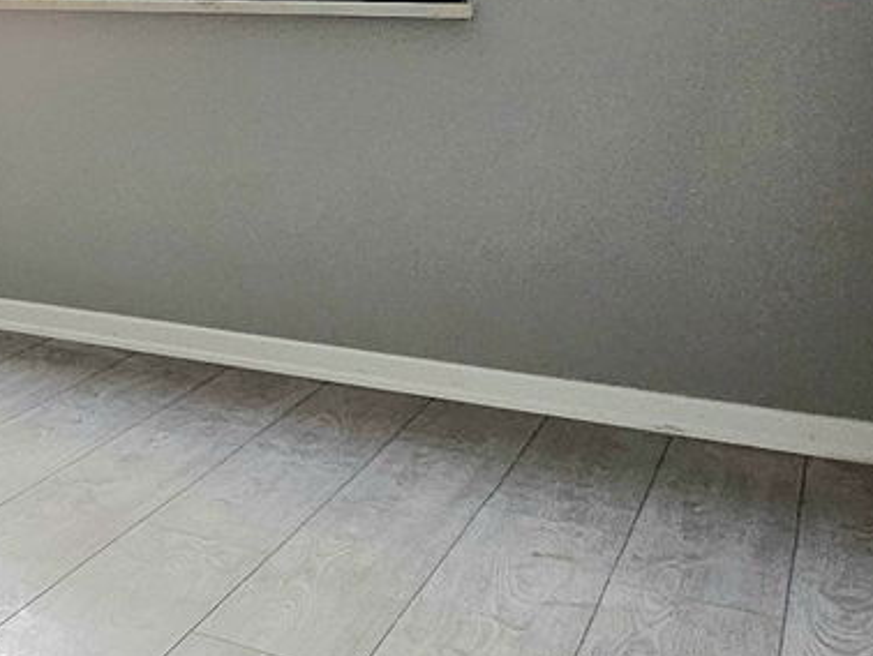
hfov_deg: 21.5
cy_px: 39
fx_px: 1388
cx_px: -718
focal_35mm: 55
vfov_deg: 25.6
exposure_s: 1/70.9
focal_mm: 2.2
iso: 100
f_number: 2.2
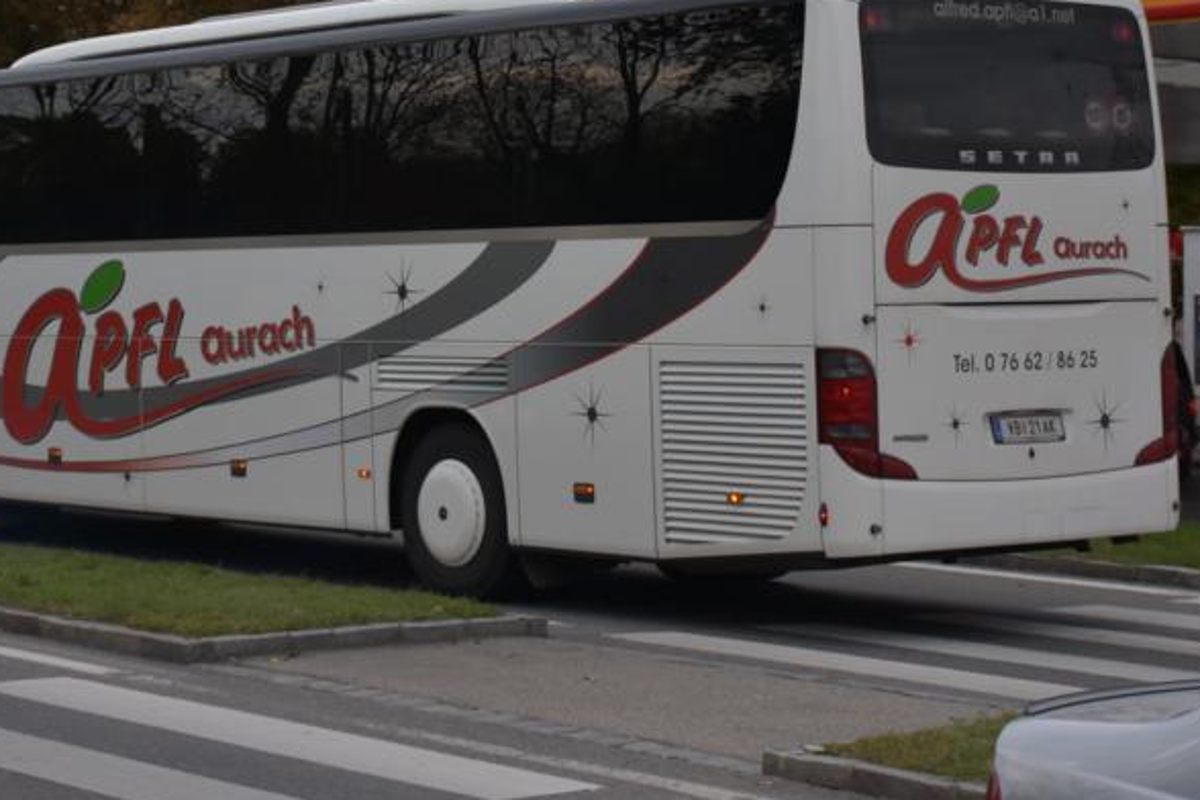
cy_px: 122
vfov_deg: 14.4
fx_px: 3133
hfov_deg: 21.6
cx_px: 430
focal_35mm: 94
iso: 500
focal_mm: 32
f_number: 4
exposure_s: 1/1600
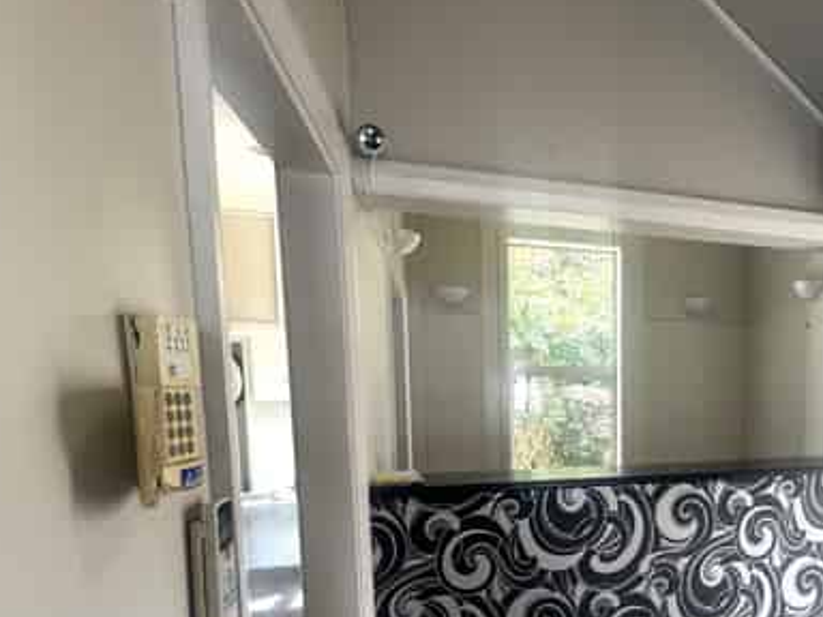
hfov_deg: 66.2
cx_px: 637
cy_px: 449
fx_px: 571
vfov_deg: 54.6
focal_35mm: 24
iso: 40
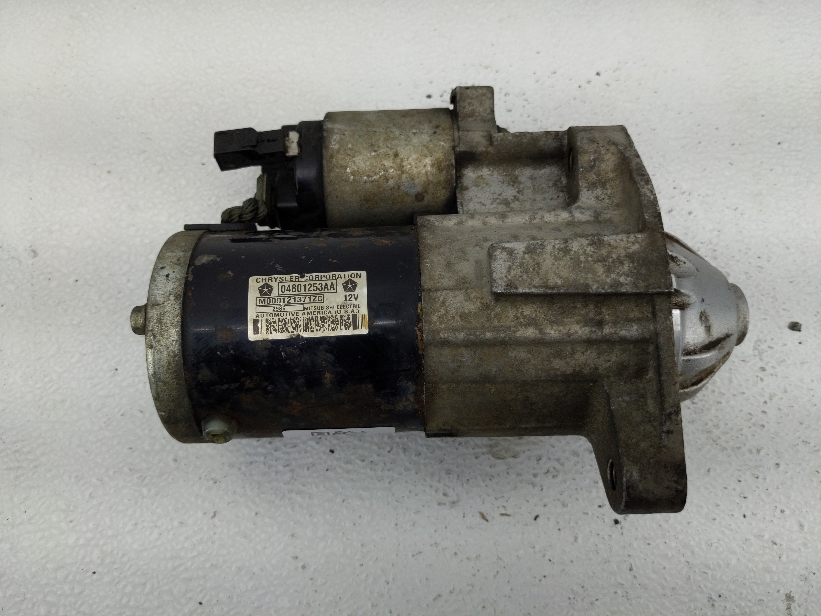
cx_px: 410
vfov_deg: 54.9
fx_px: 593
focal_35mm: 25
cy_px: 308
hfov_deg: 69.4
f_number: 1.73
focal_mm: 4.38
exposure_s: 1/146
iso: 55
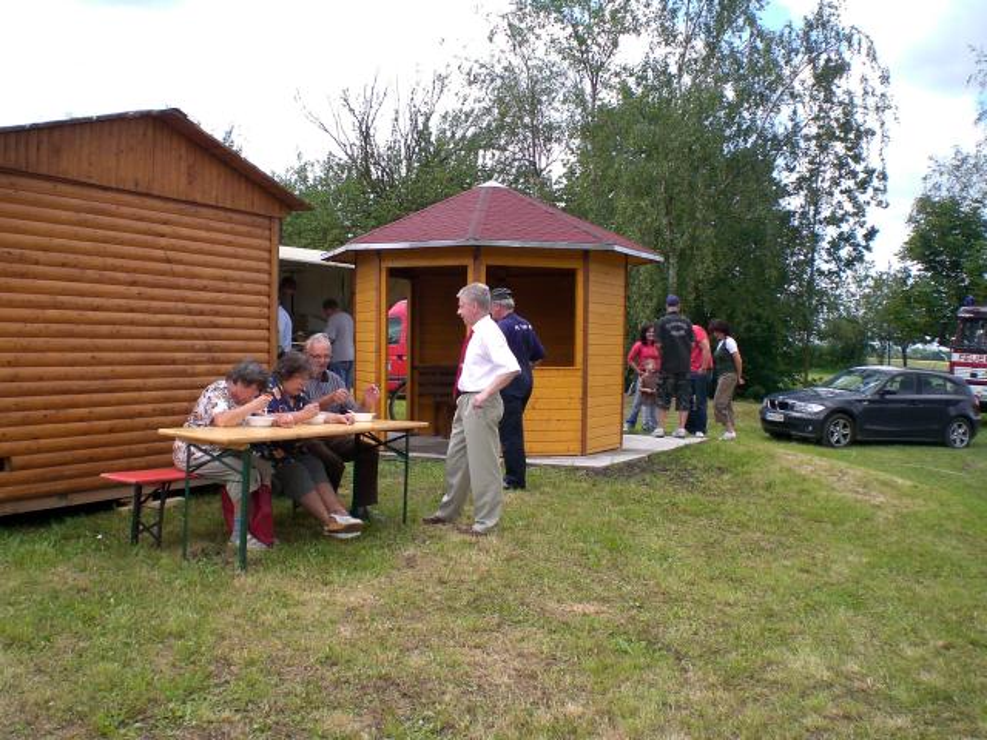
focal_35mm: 38
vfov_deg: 37.7
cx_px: 494
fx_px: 1083
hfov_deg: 49.0
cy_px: 370
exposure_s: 1/200
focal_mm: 6.3
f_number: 4.4
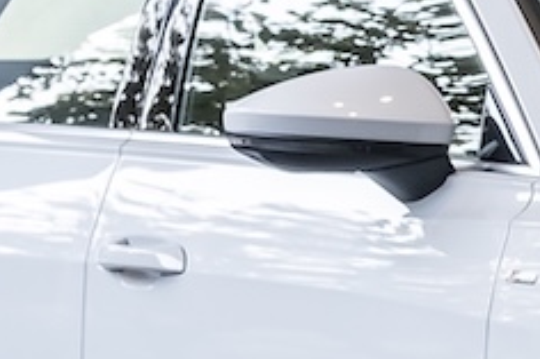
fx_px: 8004
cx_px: 961
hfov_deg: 3.8
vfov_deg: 2.6
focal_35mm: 534
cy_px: 82
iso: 640
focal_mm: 56
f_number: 4.5
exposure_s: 1/400
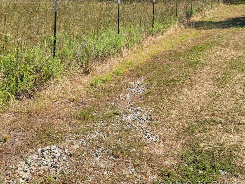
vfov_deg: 24.4
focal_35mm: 57
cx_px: 61
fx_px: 403
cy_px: -4
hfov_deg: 33.1
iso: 40
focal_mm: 5.4
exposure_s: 1/1770
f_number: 1.8
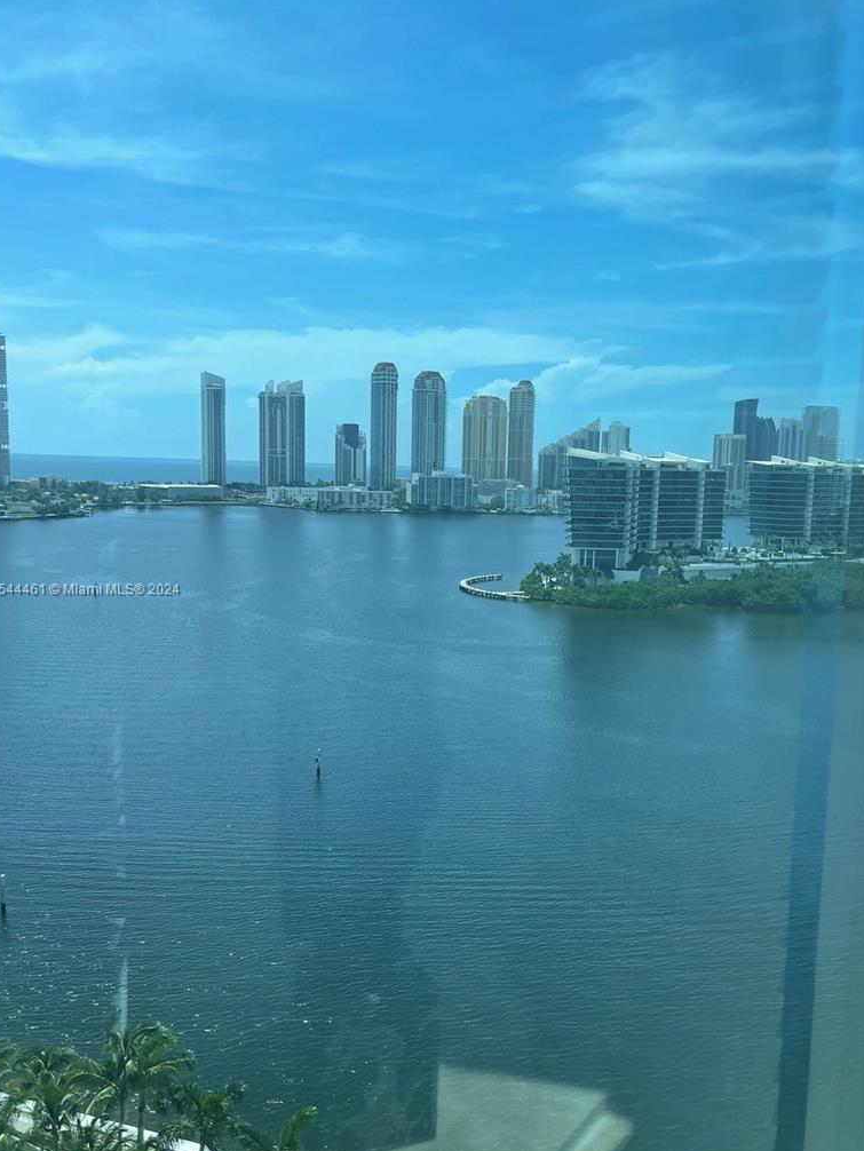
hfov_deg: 45.4
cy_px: 590
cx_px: 485
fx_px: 1031
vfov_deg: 58.3
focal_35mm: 31
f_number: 1.6
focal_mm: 5.1
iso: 32
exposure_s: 1/2786
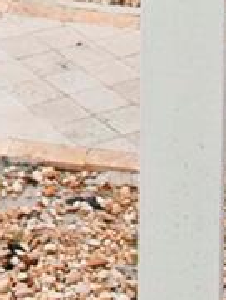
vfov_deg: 8.4
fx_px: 1774
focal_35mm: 204
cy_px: -551
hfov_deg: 6.7
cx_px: -392
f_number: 10
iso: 250
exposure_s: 1/200
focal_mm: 24
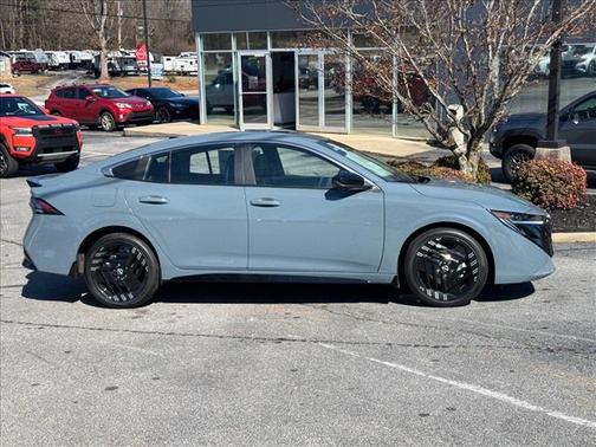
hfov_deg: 39.7
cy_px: 224
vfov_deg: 30.3
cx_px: 298
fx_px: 826
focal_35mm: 48
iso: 64
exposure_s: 1/3610
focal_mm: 6.76
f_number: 1.78
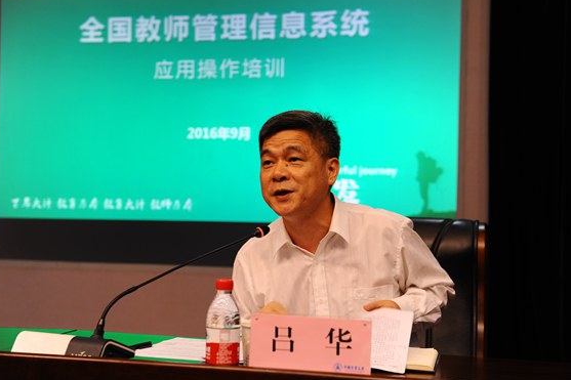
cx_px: 283
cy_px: 193
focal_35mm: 56
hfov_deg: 35.6
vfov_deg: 24.2
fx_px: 888
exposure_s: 1/60
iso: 800
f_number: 3.5
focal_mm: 52
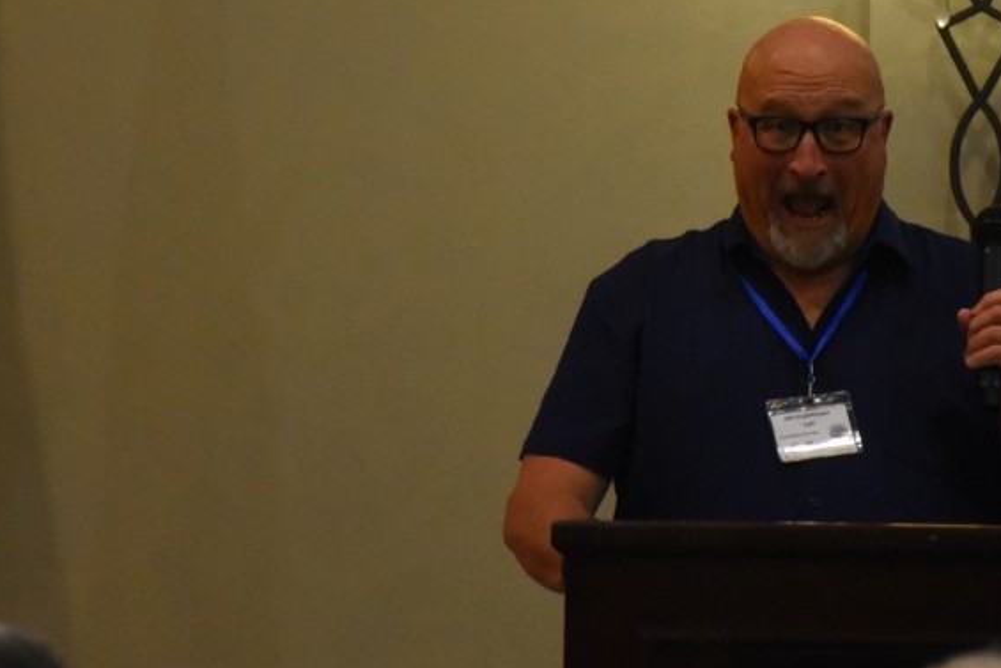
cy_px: 133
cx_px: 813
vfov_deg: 4.3
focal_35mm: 321
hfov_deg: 6.4
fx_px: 8928
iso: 3600
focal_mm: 105
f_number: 5.6
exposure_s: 1/125
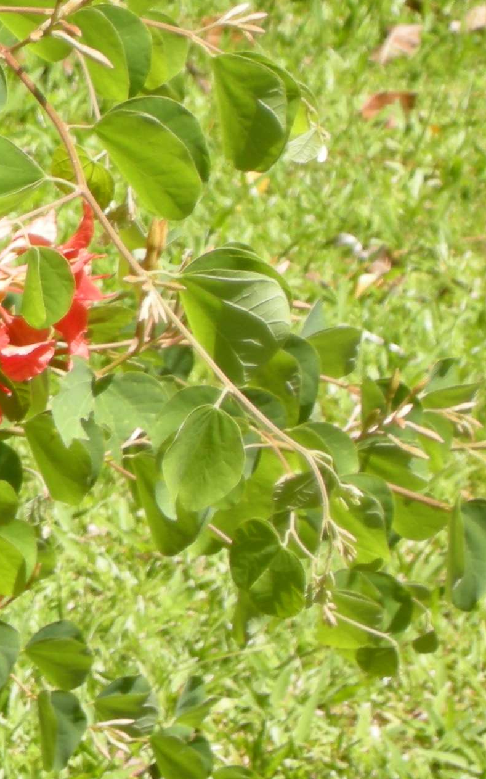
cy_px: 126
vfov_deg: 5.1
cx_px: -705
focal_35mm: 413
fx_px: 8755
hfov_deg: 3.1
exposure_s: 1/110
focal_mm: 26.3
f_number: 5.3
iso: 64
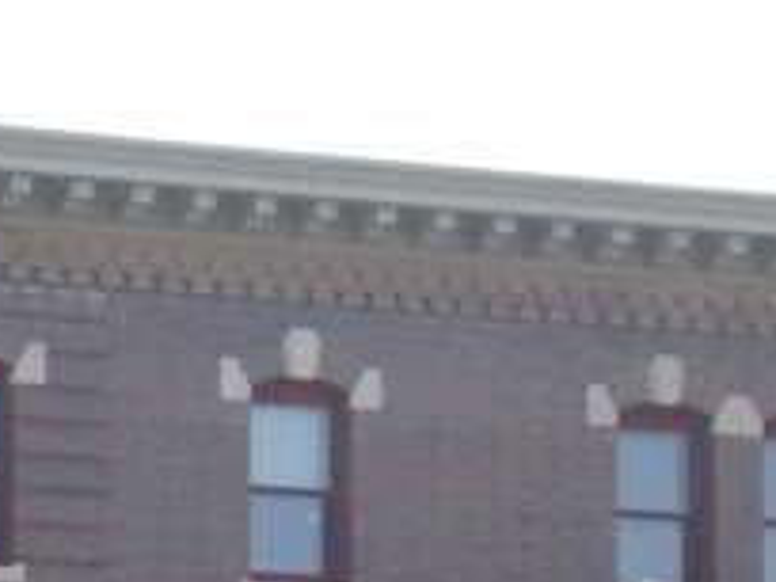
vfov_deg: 6.6
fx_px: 4932
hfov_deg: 8.8
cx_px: -301
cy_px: 947
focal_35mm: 220
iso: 400
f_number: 5.6
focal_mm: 9.3
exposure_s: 1/779
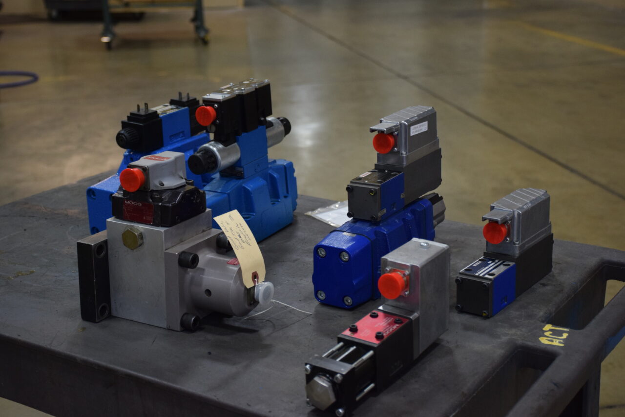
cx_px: 312
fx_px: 990
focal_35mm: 57
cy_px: 208
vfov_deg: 23.8
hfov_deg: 35.0
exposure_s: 1/50
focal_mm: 38
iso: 1250
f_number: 4.2
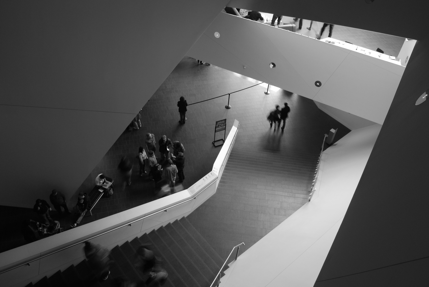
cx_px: 214
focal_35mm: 27
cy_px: 144
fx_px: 322
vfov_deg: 48.0
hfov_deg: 67.3
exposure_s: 1/3
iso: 400
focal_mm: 18
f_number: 11
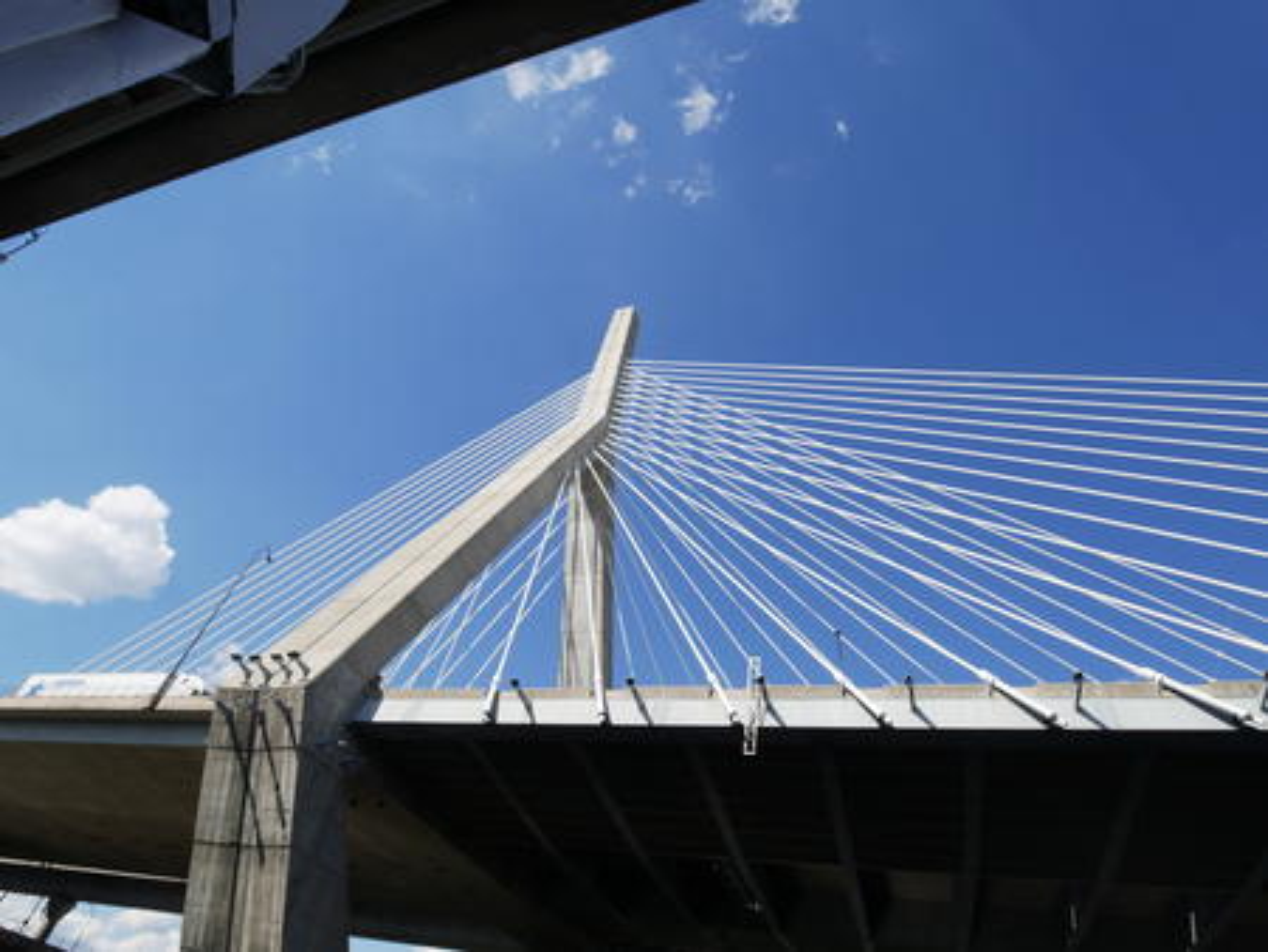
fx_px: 660
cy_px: 476
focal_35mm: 18
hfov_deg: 87.7
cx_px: 634
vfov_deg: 71.6
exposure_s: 1/500
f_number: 8
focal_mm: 9
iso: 200
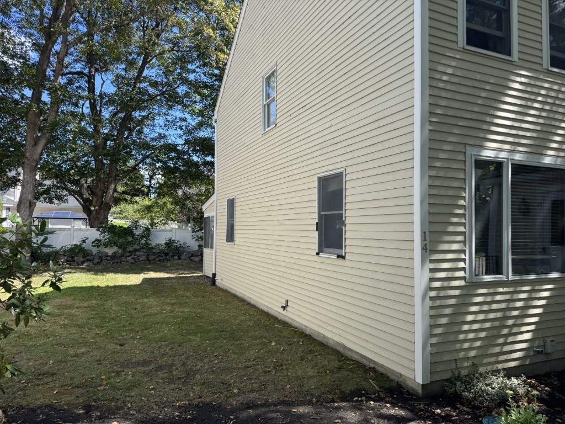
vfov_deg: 56.8
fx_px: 392
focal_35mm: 24
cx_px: 282
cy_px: 212
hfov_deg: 71.6
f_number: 1.78
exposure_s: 1/1059
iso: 80
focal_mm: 6.76
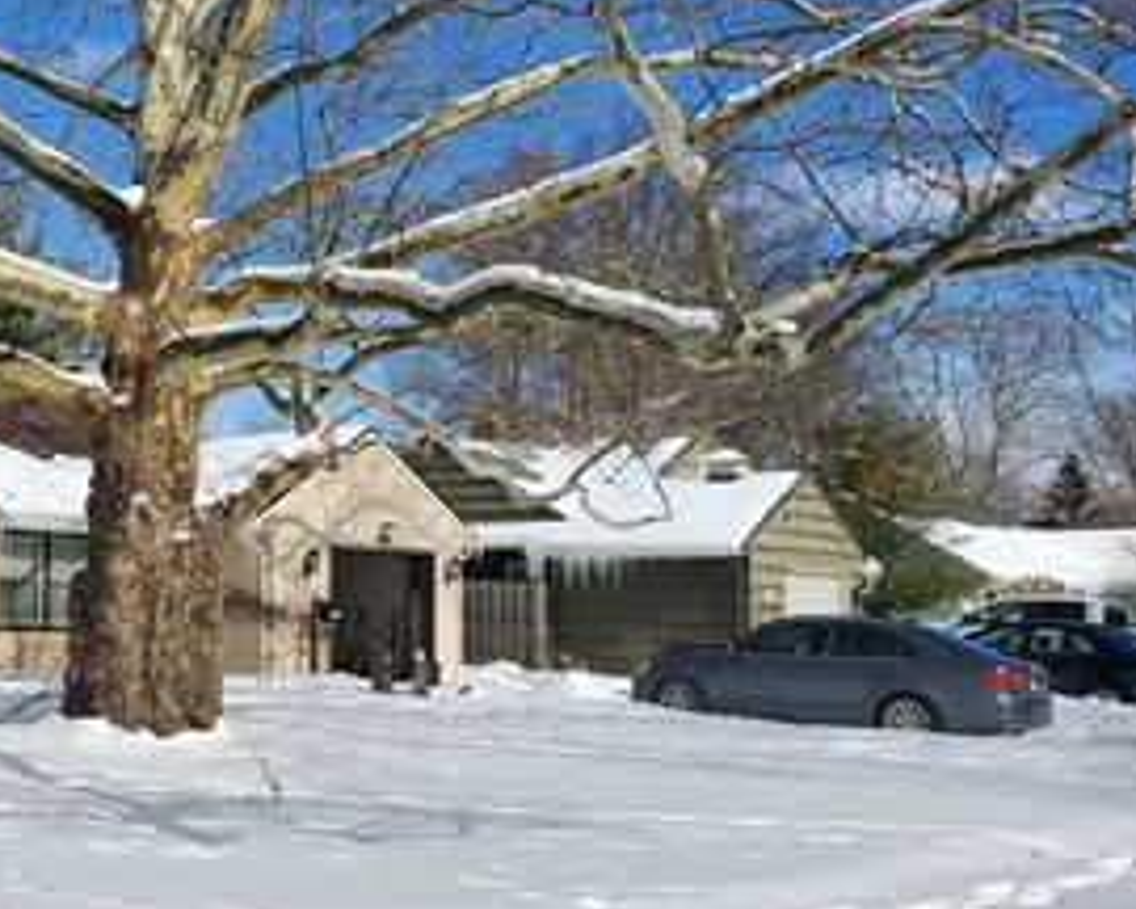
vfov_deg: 32.1
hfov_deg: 37.2
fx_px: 1580
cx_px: 130
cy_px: 469
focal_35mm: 47
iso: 50
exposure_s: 1/2912
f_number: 2.4
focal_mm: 4.3
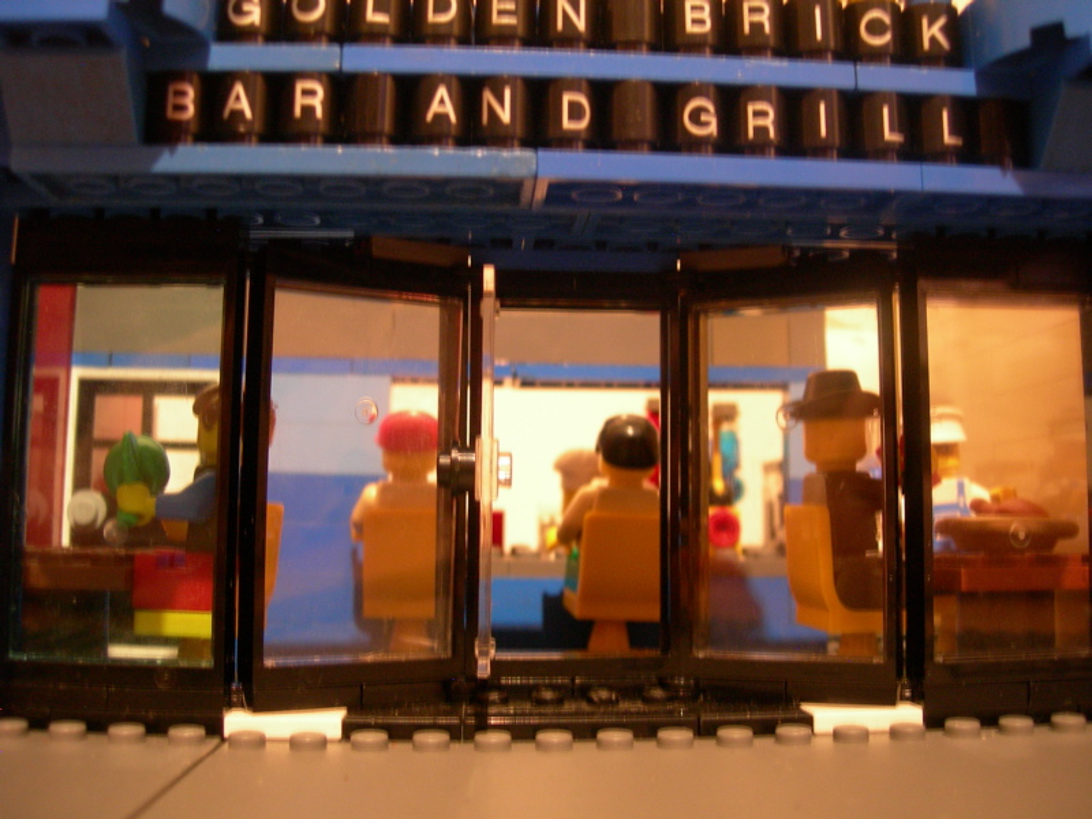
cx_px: 546
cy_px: 410
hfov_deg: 49.0
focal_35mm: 38
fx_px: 1199
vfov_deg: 37.7
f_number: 2.8
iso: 200
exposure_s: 1/1.9
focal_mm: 7.8
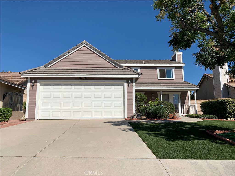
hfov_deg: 67.3
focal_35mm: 26
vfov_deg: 53.1
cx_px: 118
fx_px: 177
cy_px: 88
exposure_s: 1/4673
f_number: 1.8
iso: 25
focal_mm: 4.25
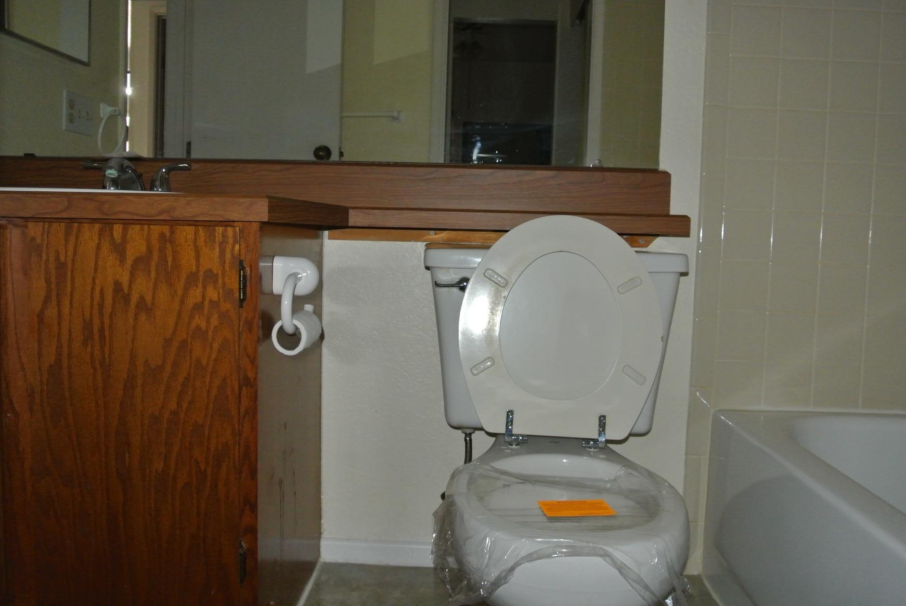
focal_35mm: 30
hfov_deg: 61.9
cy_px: 295
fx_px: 756
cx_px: 469
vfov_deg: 43.7
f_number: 3.5
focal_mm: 10
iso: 800
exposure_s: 1/60
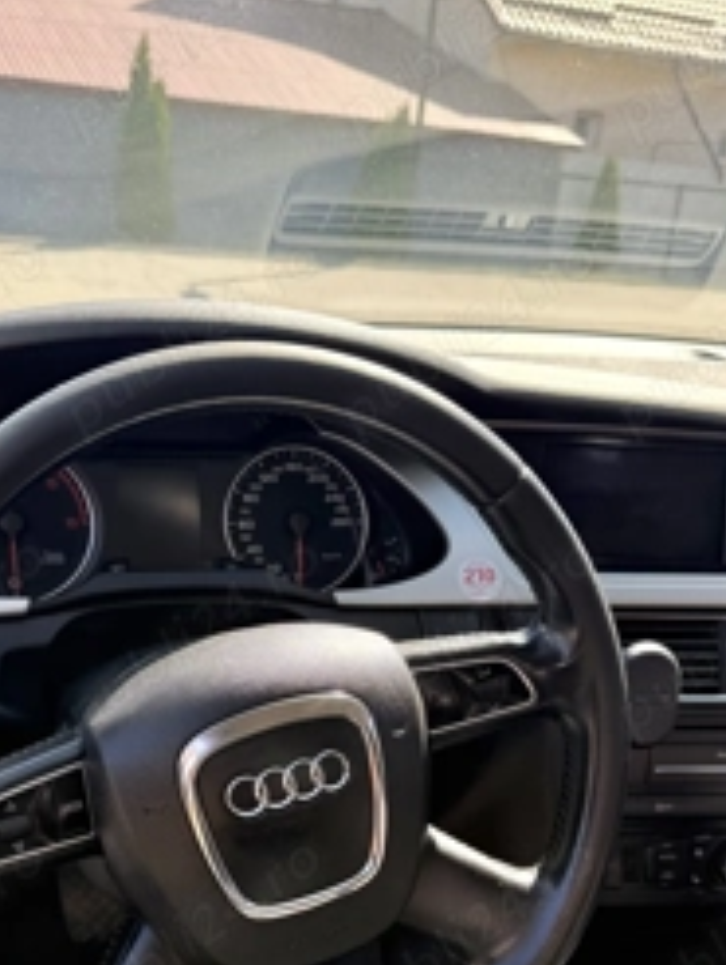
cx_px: 330
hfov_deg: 36.9
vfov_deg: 46.4
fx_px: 1089
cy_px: 702
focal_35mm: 39
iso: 100
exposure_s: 1/612
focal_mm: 6.76
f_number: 1.78
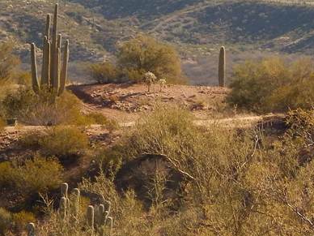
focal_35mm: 343
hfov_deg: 5.8
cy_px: 38
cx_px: 258
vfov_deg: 4.3
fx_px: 3111
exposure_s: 1/500
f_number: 4.5
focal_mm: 18.7
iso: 125
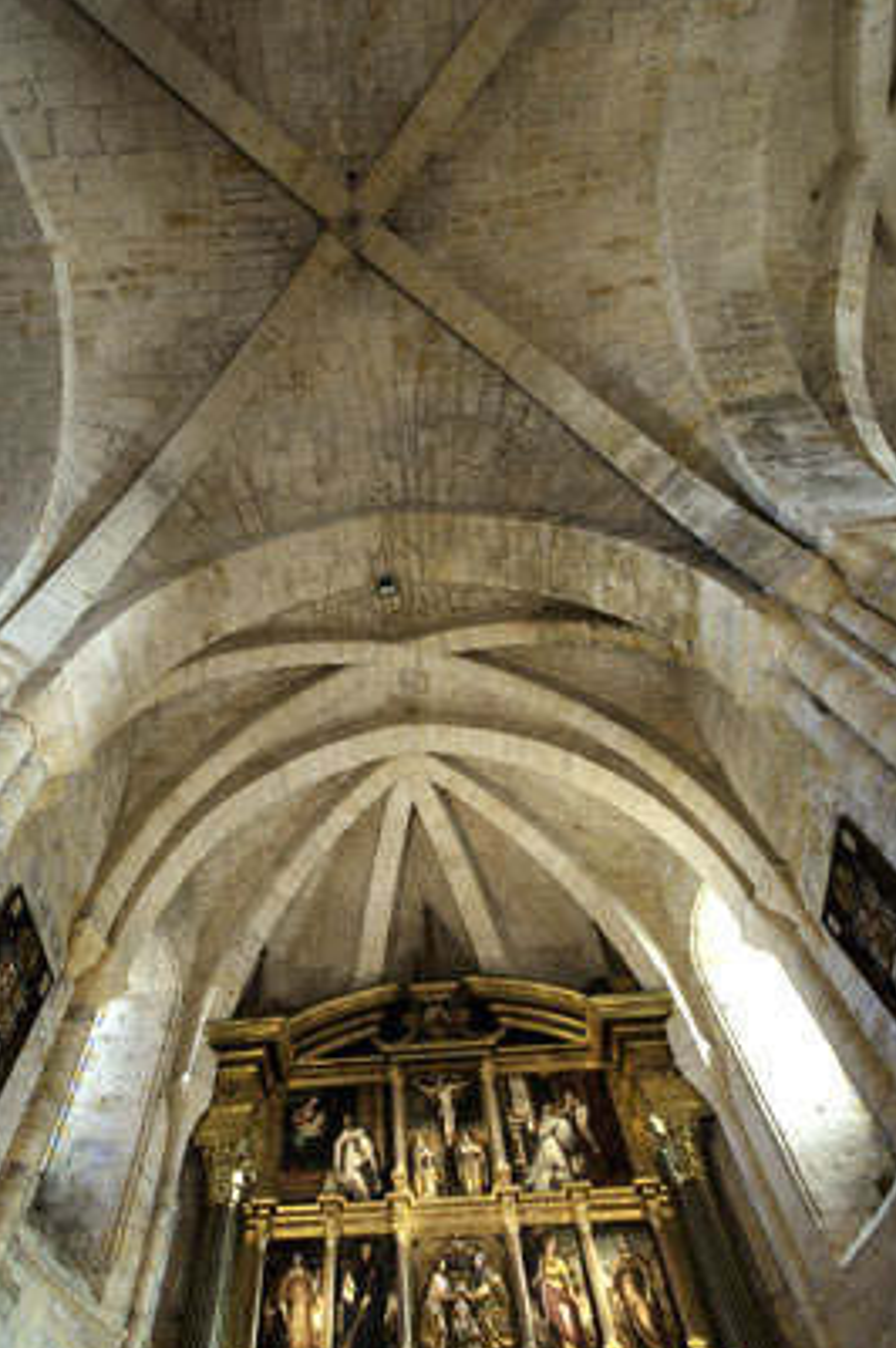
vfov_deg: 81.9
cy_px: 593
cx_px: 364
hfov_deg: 59.9
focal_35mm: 21
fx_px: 771
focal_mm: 11
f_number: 4.2
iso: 3200
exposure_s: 1/25
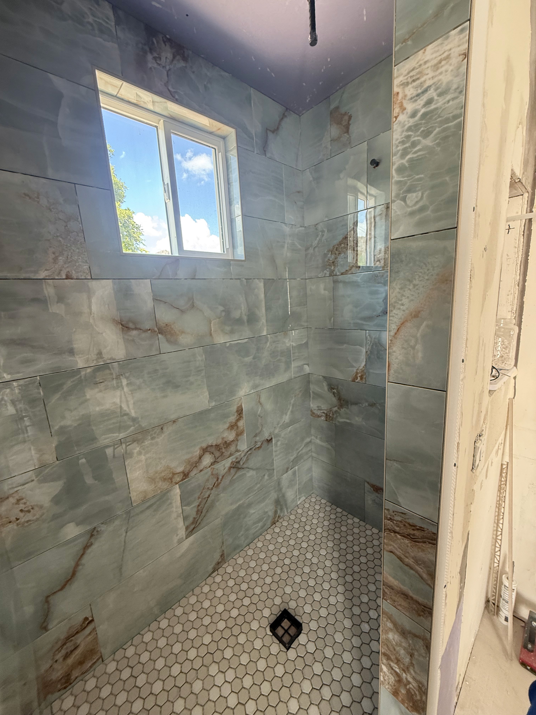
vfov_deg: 102.1
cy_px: 358
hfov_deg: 85.7
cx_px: 268
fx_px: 289
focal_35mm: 14
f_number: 2.2
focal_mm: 2.22
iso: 320
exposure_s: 1/99
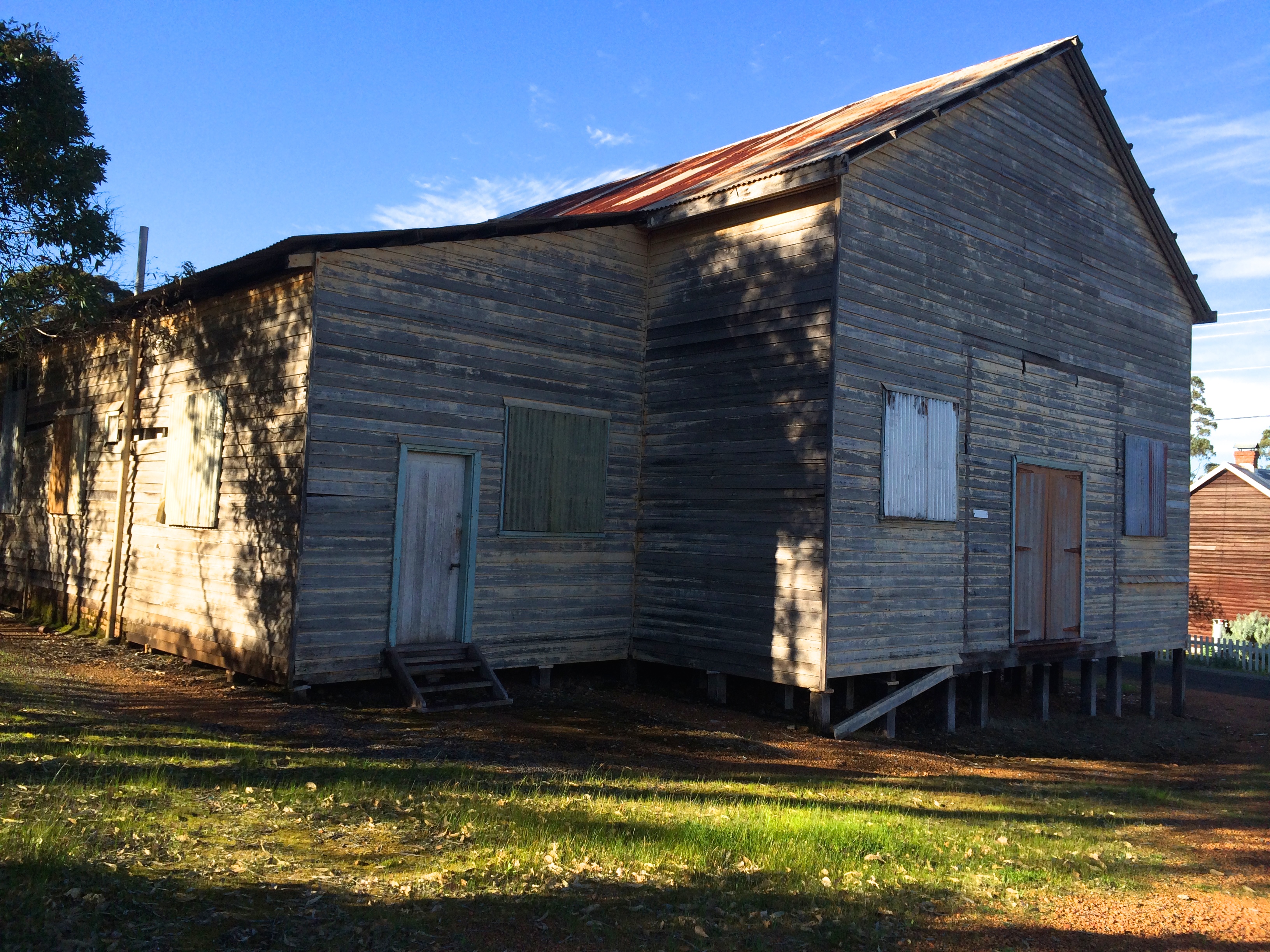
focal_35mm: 30
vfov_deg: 46.8
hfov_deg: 60.0
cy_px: 476
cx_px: 635
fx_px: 1101
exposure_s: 1/1109
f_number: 2.2
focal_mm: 4.12
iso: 32
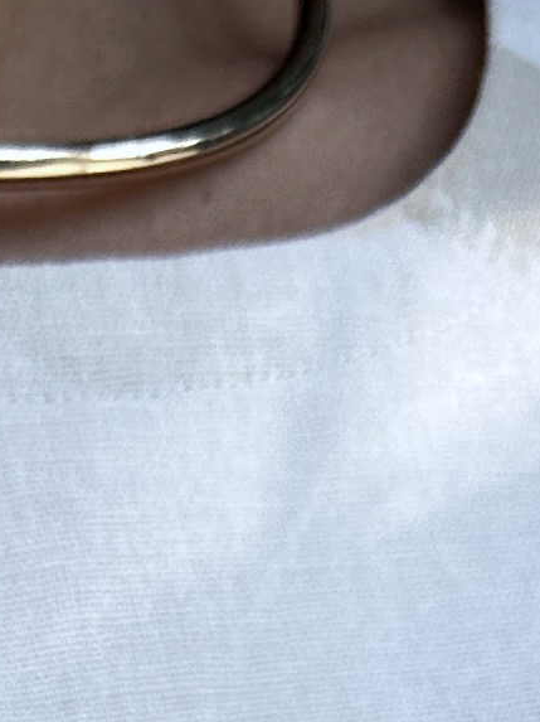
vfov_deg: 9.7
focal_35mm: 169
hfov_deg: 8.5
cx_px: -408
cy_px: 1983
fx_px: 3519
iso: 80
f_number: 1.78
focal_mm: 6.86
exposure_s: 1/943
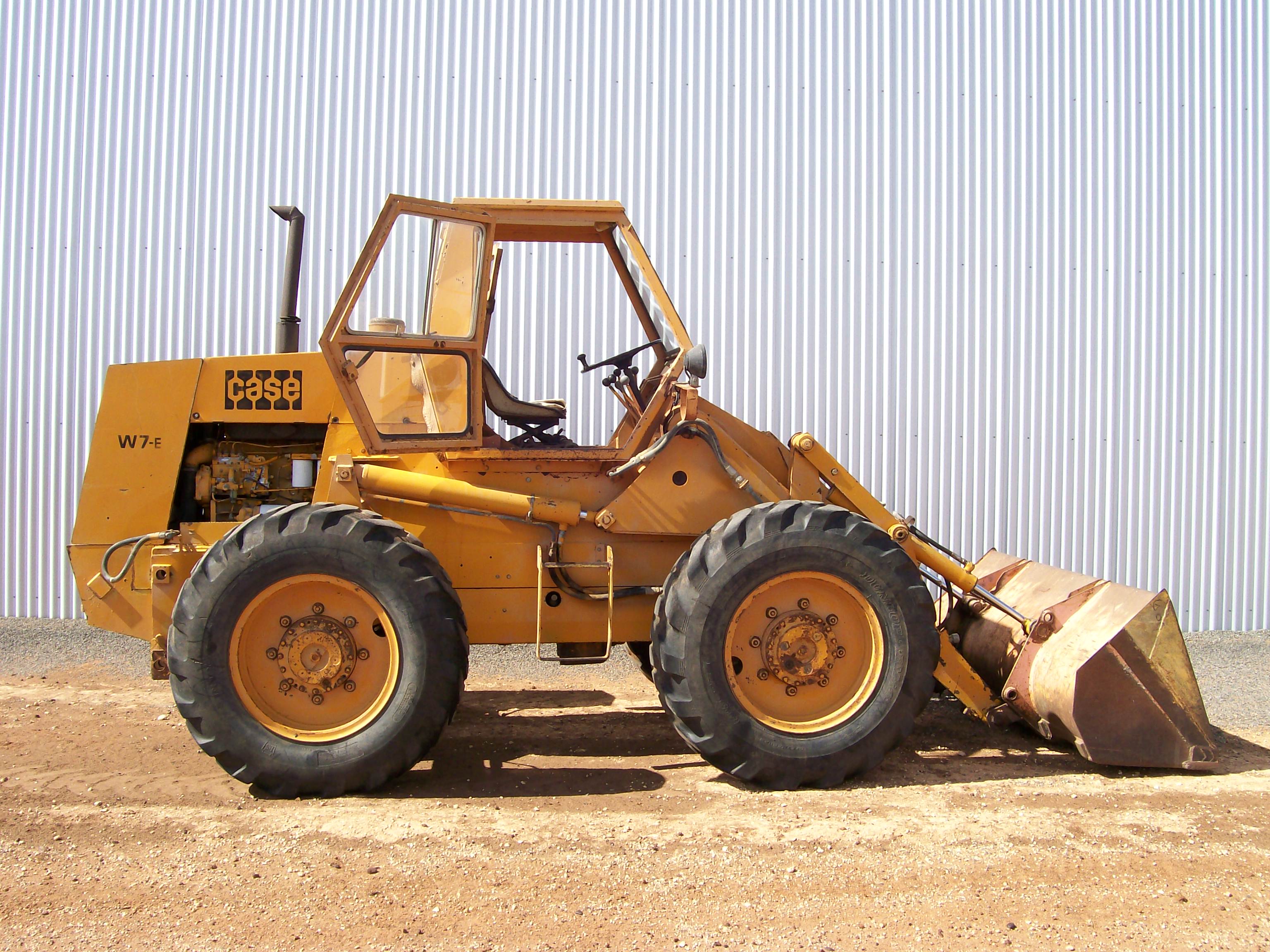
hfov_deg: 51.4
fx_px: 1321
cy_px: 476
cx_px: 635
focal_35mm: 36
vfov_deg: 39.7
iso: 80
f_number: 4.8
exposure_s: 1/415
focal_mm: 6
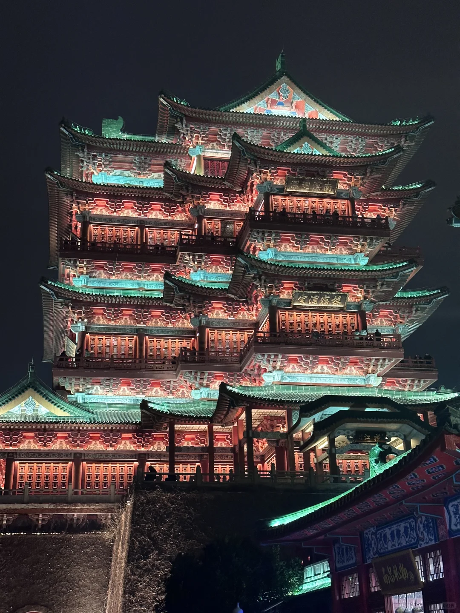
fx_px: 850
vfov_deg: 39.7
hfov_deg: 30.3
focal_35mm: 48
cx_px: 230
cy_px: 306
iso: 250
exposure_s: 1/50
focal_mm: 6.86
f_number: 1.78
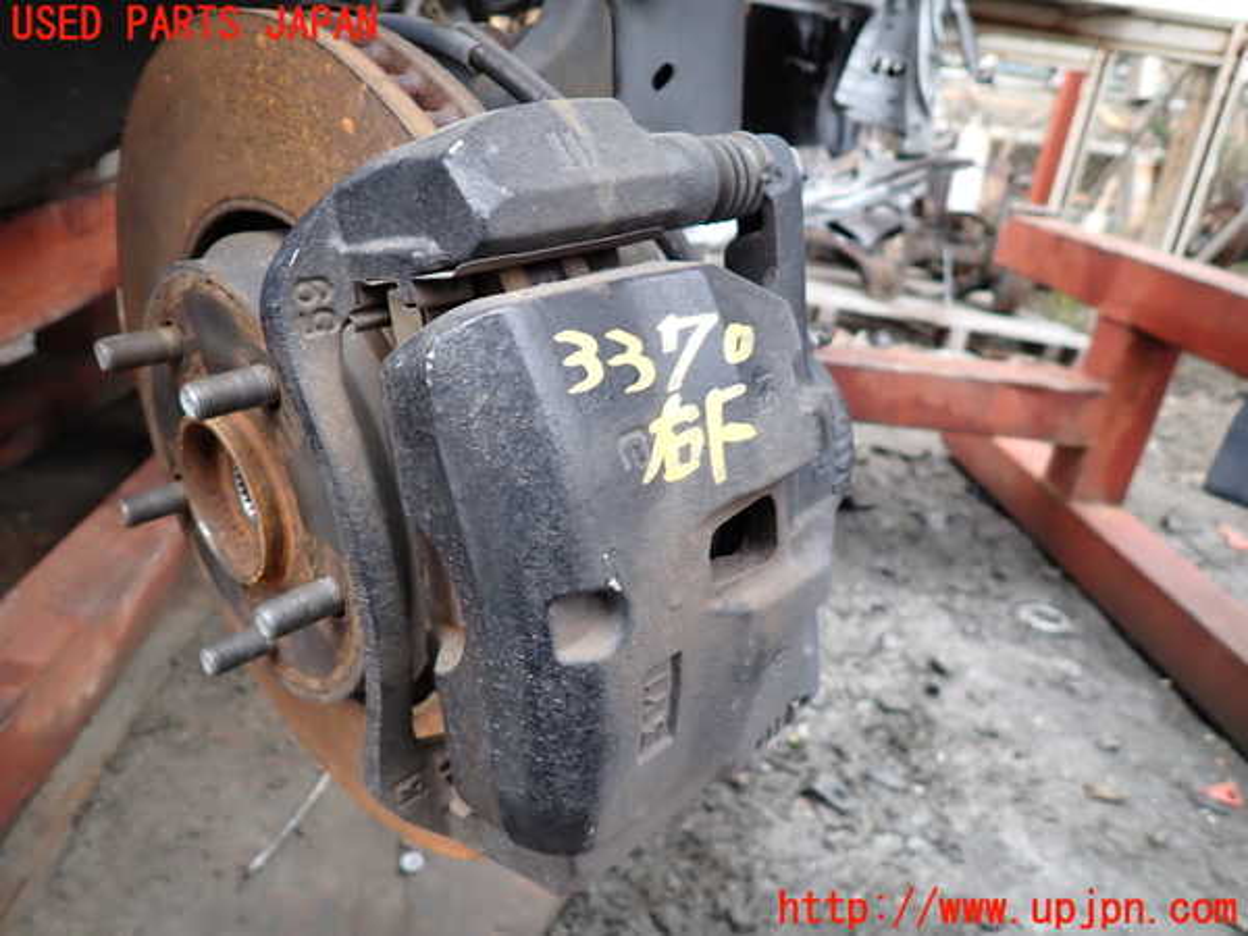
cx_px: 624
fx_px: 901
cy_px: 468
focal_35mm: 25
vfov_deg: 54.9
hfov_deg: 69.4
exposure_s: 1/60
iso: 100
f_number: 2
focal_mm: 4.5
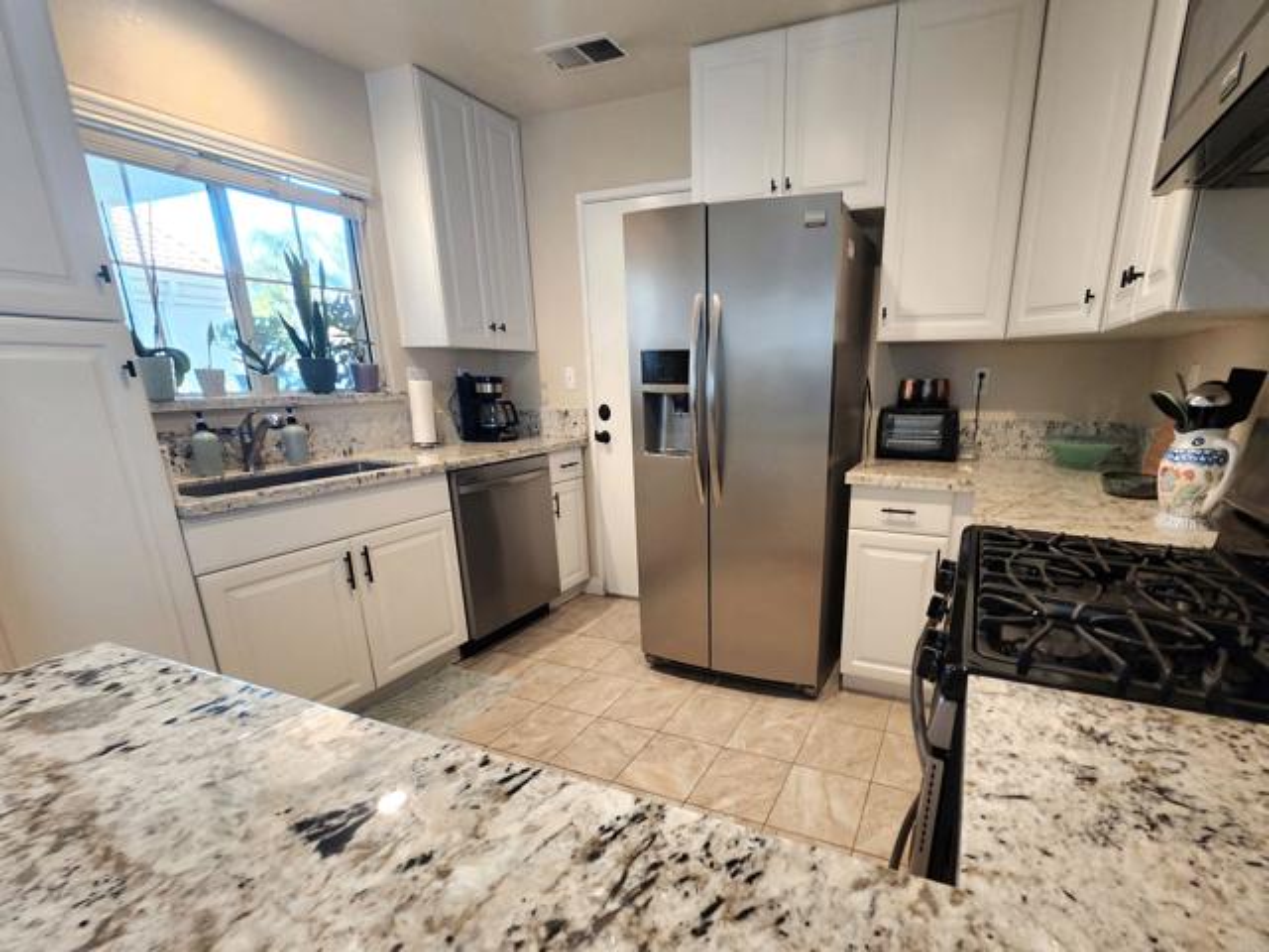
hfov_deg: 106.2
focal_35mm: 13
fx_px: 477
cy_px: 476
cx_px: 634
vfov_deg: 89.9
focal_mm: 1.74
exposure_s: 1/60.2
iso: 320
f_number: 2.2
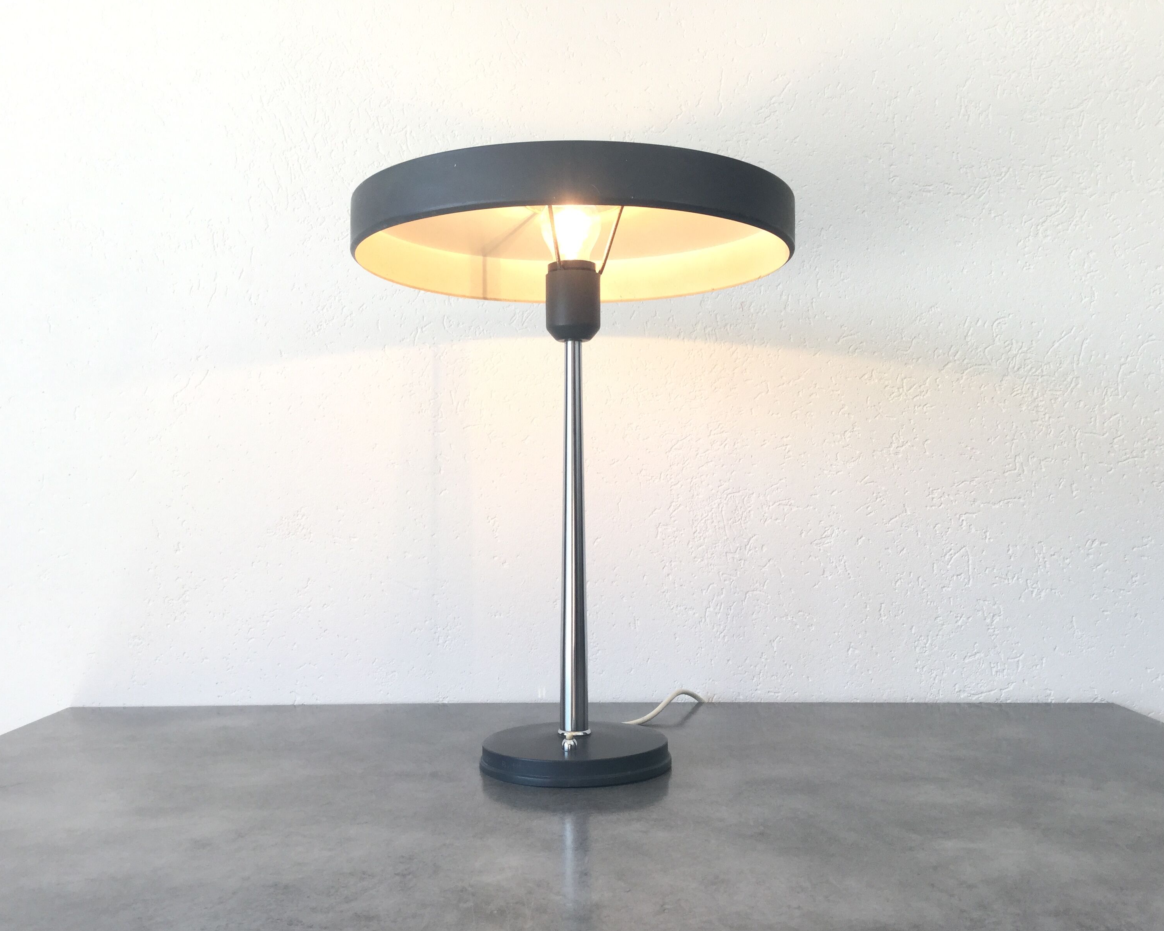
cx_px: 565
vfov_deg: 44.5
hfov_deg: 54.2
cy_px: 473
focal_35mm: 33
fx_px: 1137
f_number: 2.4
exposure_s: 1/100
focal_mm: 3.3
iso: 32
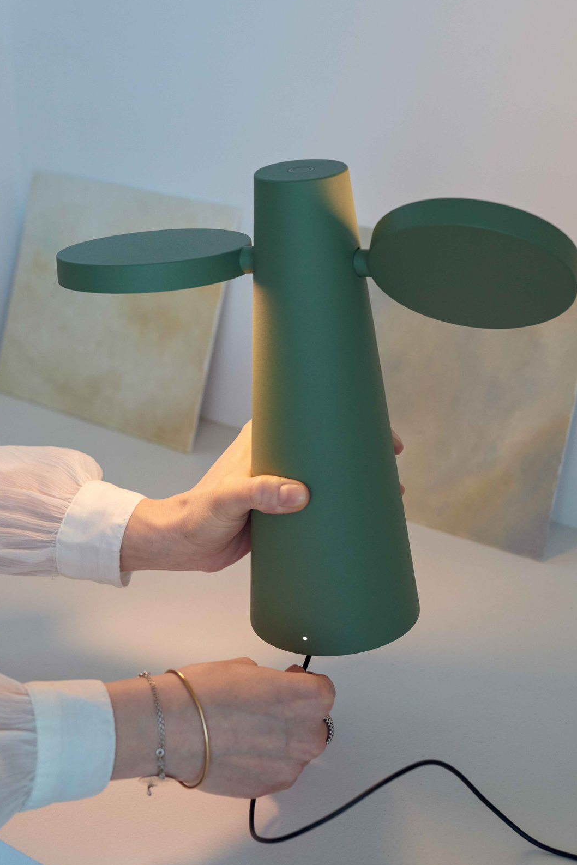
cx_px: 269
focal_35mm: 63
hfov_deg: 21.6
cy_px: 441
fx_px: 1515
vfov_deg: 31.9
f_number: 5.6
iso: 800
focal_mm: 50
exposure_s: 1/250
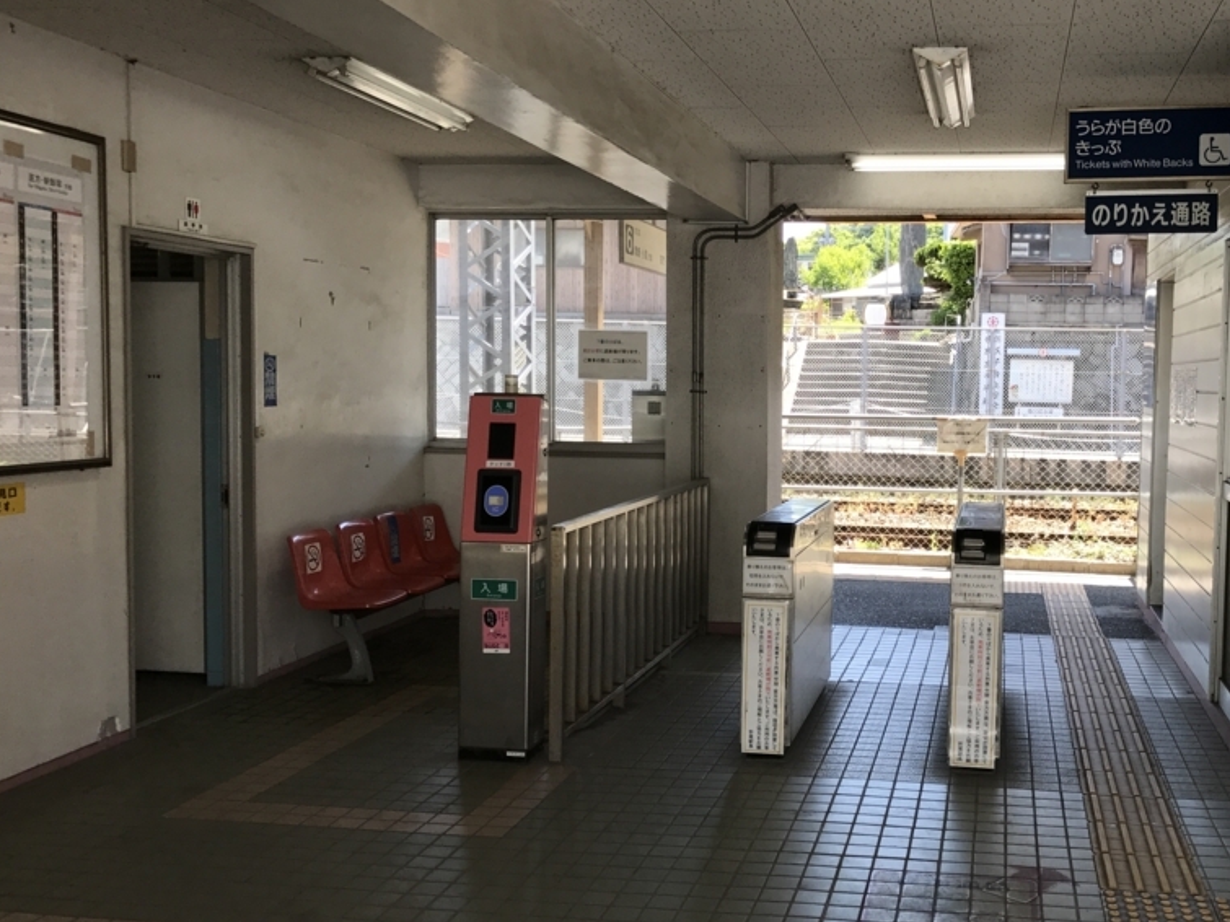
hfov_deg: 48.2
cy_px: 476
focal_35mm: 38
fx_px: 1350
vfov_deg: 37.7
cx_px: 819
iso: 20
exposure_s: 1/308
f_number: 1.8
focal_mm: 3.99
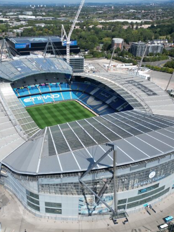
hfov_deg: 42.7
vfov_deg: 55.4
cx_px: 68
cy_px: 118
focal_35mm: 33
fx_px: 221
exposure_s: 1/3200
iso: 110
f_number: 1.7
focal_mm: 6.72
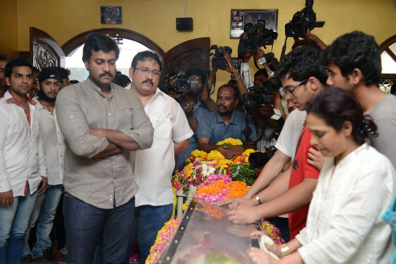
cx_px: 198
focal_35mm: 48
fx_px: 528
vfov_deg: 28.1
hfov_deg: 41.1
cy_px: 132
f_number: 4
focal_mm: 48
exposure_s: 1/160
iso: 640
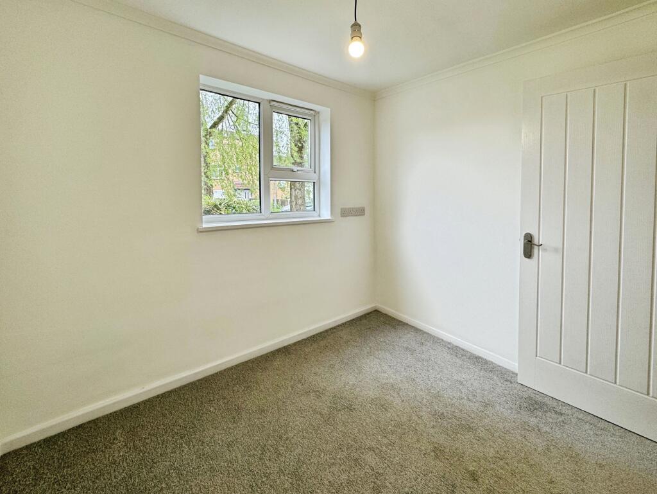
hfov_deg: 102.0
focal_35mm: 14
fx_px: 266
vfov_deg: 85.7
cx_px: 328
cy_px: 247
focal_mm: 2.22
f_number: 2.2
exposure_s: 1/100
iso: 64
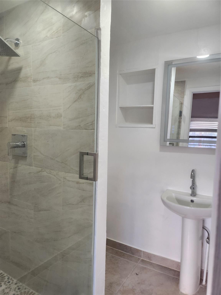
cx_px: 110
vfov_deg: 71.6
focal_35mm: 24
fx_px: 204
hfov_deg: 56.8
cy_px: 148
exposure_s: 1/180
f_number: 1.8
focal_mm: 5
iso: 160
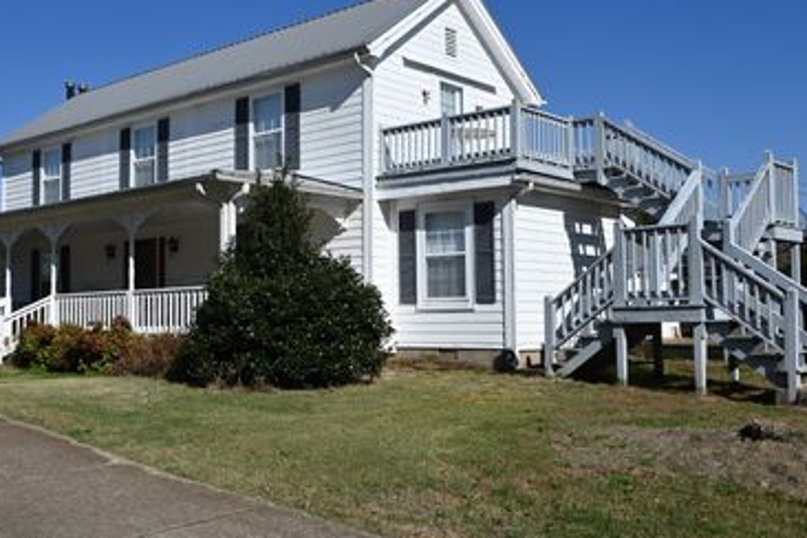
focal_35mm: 41
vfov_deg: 32.6
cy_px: 250
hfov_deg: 47.2
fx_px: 919
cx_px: 329
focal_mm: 20
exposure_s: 1/500
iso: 100
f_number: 8
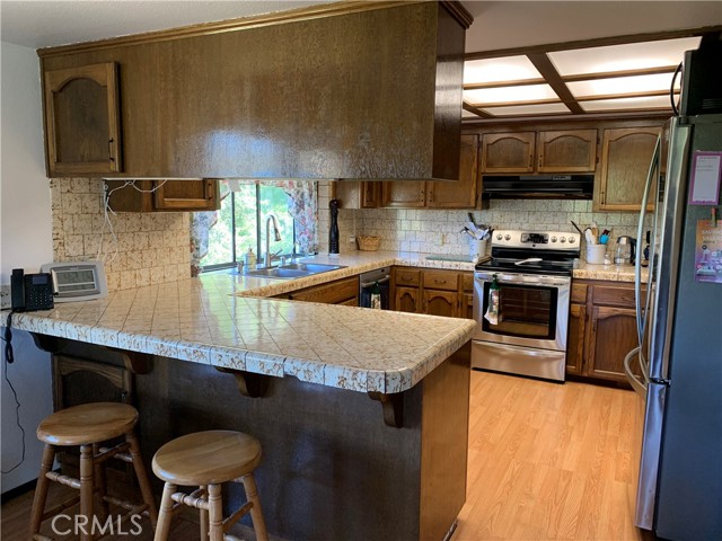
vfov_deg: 53.1
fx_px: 542
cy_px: 270
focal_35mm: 26
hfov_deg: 67.3
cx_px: 361
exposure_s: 1/60
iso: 80
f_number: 1.8
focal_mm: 4.25
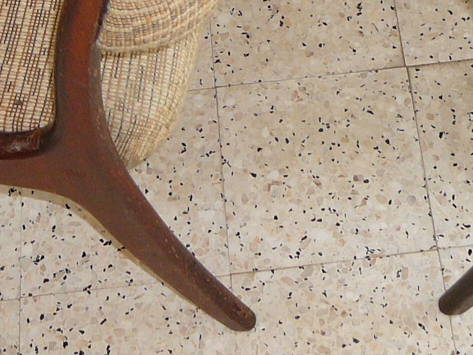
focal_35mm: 95
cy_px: -123
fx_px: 1298
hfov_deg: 20.6
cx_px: 296
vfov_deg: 14.8
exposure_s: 1/50
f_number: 2.8
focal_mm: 5.2
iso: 100
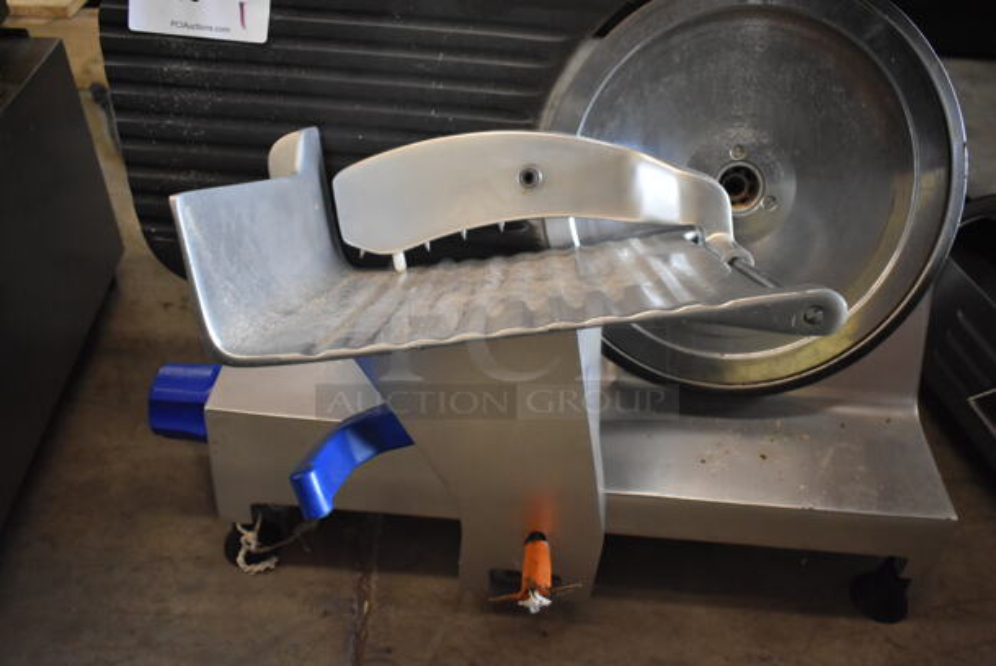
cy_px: 333
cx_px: 498
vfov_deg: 43.7
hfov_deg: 61.9
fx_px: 831
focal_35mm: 30
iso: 2500
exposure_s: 1/125
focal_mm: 20
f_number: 3.5
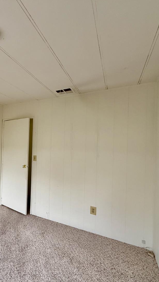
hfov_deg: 47.3
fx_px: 157
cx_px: 11
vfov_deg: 83.8
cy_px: 144
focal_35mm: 21
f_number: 2.2
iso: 160
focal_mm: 2.22
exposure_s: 1/99
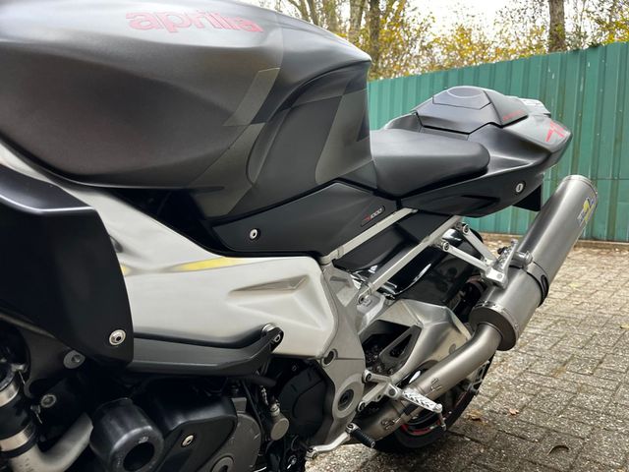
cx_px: 314
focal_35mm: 26
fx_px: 472
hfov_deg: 67.3
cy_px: 236
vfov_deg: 53.1
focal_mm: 5.1
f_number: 1.6
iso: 125
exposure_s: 1/111
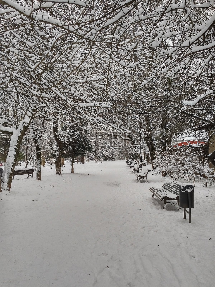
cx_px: 108
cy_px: 144
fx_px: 224
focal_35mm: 27
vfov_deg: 65.3
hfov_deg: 51.4
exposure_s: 1/132
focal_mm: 4.75
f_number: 2.2
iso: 107
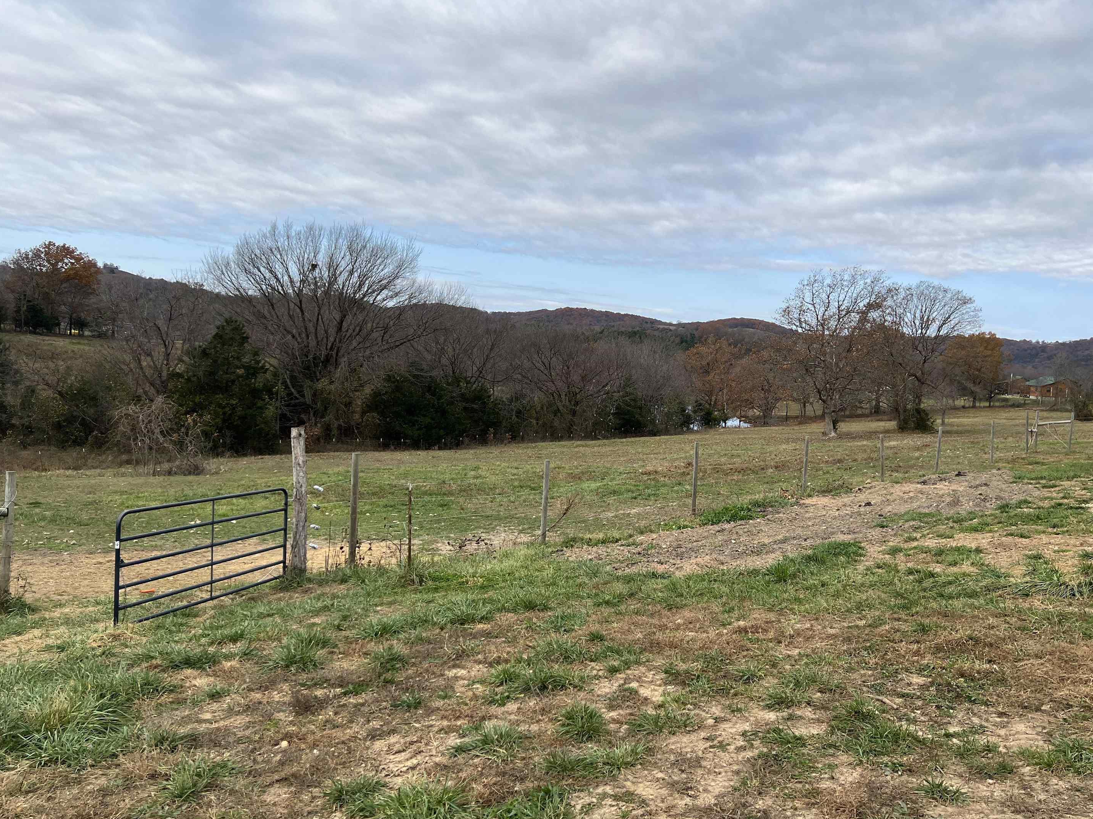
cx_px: 581
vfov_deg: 49.7
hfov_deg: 63.4
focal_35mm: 28
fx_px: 884
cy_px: 397
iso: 50
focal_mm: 5.7
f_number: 1.5
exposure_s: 1/2841
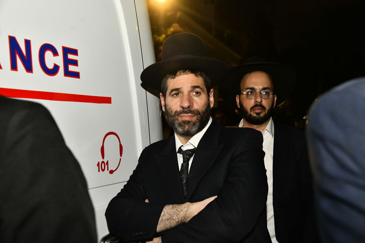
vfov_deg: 29.9
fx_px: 456
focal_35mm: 45
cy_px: 122
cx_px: 182
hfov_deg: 43.6
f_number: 5.6
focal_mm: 45
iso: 3200
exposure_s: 1/125
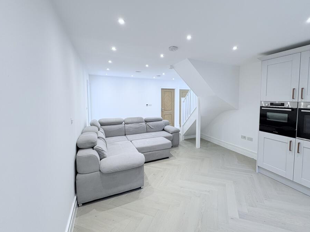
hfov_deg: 94.0
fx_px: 143
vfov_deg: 78.0
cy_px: 108
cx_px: 174
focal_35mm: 16
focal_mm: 2.22
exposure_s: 1/100
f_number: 2.2
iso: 125
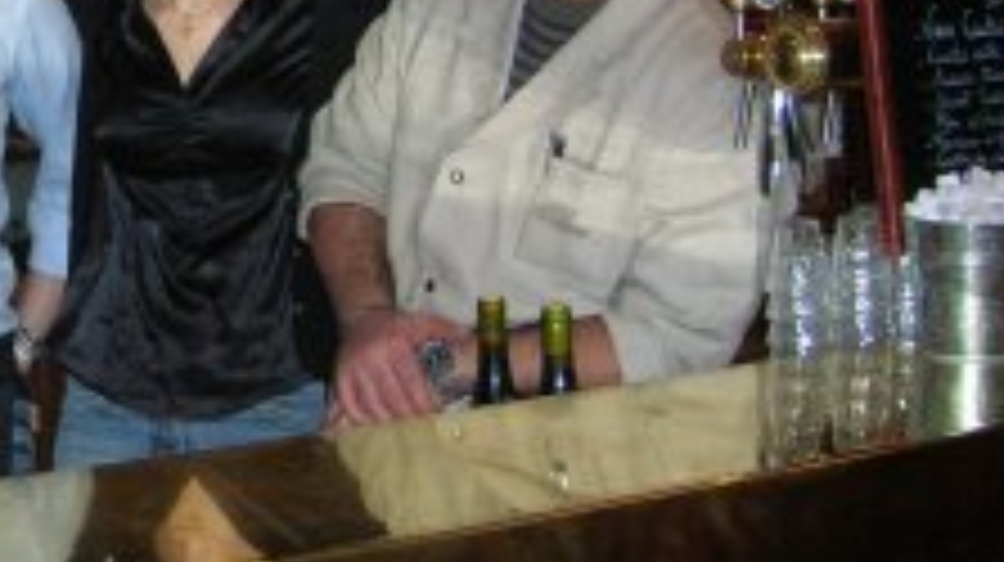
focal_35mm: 83
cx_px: -104
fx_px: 2208
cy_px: -18
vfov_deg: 14.3
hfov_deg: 24.0
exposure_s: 1/60.1
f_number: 2.9
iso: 124
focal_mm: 5.7
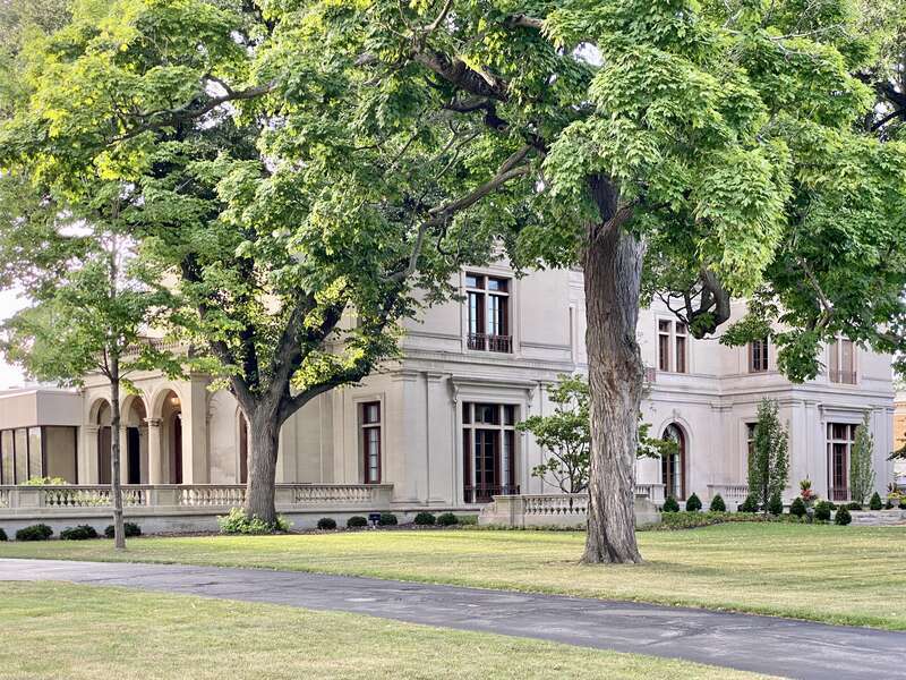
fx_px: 1361
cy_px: 340
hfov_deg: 36.8
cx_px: 453
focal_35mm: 52
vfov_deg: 28.0
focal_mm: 6
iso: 40
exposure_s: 1/122
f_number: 2
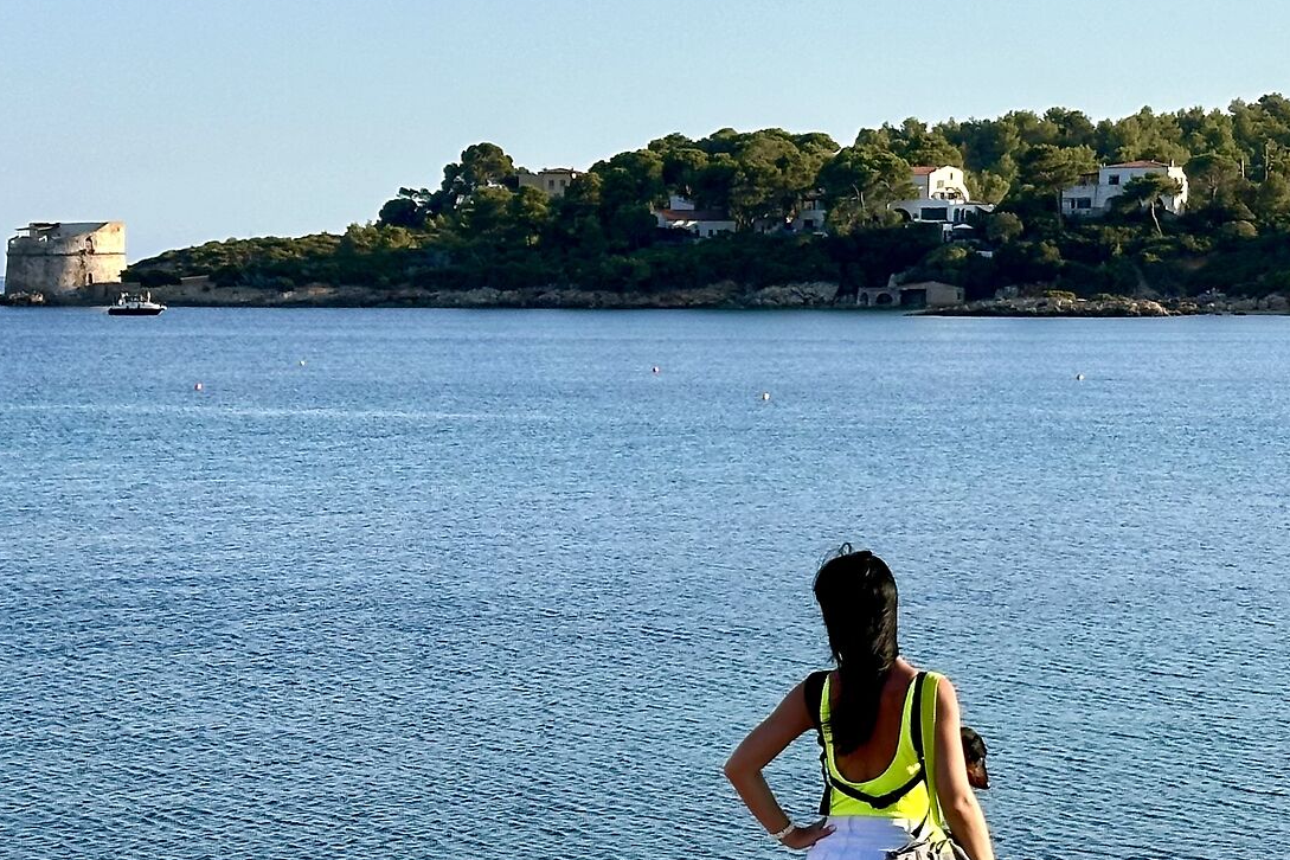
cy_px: 631
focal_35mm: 110
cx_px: 384
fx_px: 3941
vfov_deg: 12.4
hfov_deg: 18.5
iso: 64
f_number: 1.78
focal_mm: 6.86
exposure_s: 1/2667
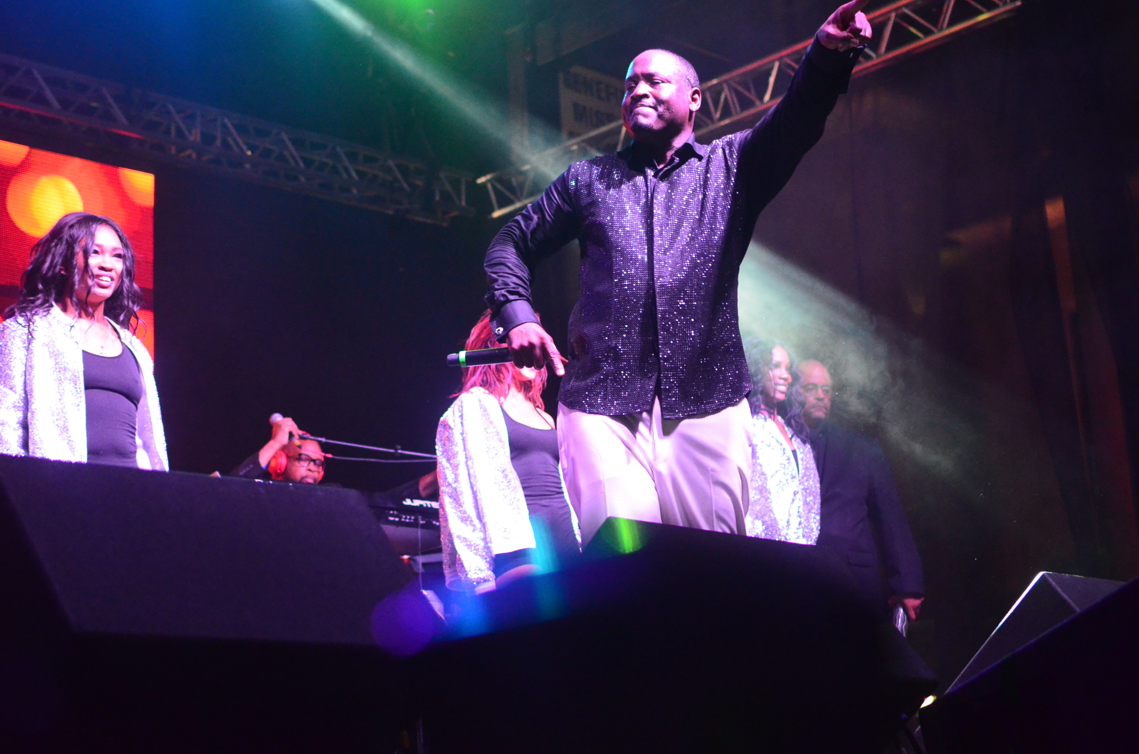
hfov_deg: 31.7
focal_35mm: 64
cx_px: 543
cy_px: 325
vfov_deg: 21.3
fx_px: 2008
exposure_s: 1/250
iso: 3200
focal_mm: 35
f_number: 2.8
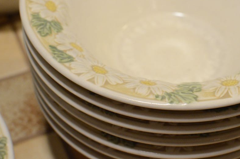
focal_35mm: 86
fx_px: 571
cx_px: 166
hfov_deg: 23.6
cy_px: 33
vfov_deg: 15.8
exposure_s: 1/125
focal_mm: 35
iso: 2500
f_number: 4.5
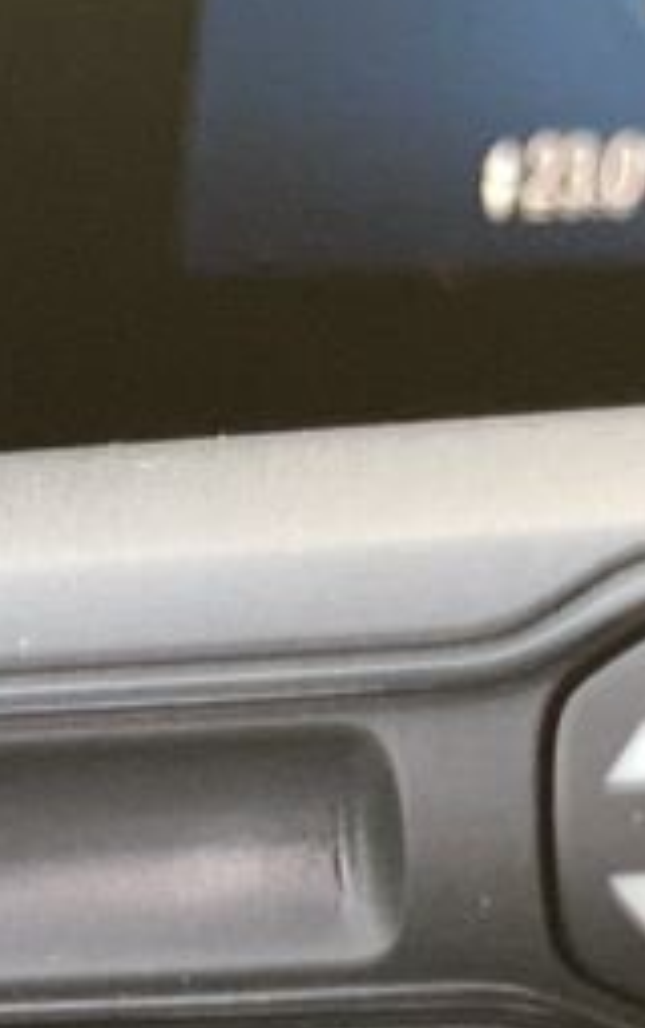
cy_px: 1117
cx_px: 109
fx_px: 3338
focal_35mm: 119
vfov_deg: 17.0
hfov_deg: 11.0
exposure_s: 1/30
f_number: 1.8
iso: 80
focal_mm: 3.99
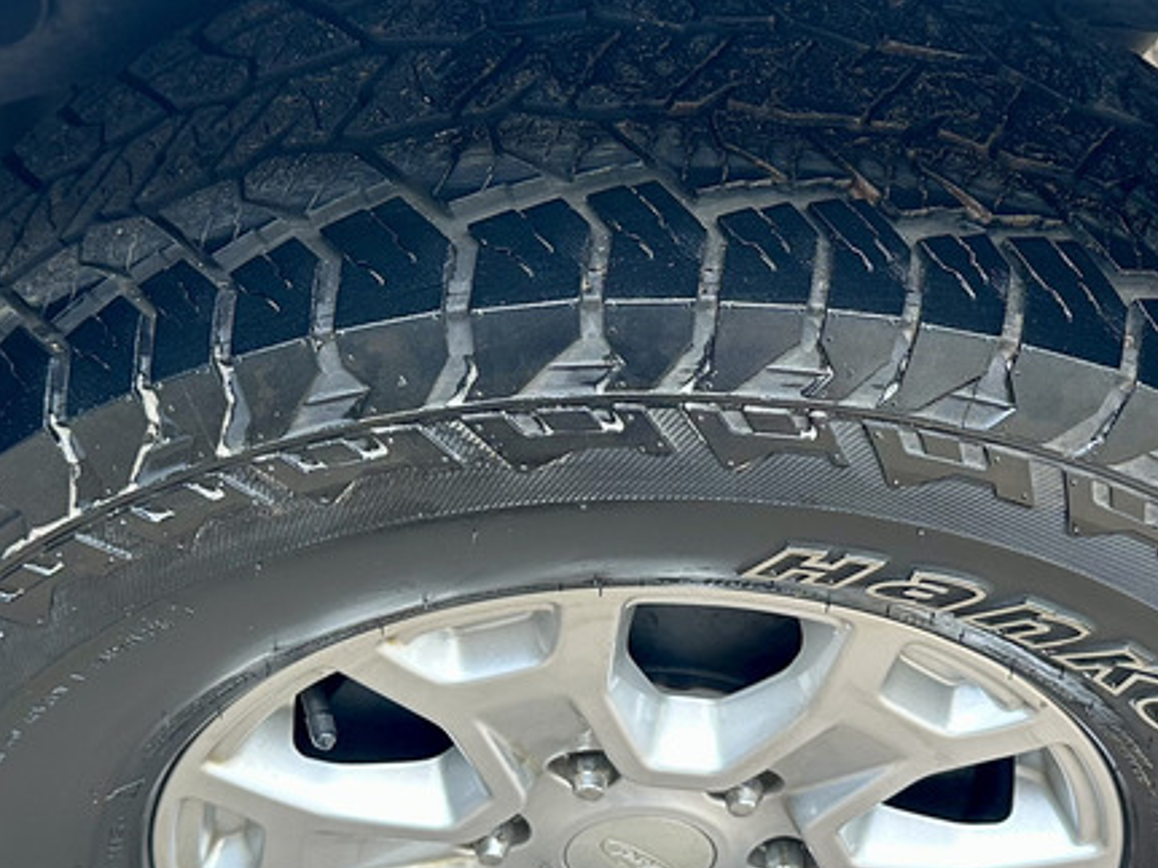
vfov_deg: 25.6
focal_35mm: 57
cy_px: 430
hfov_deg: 33.8
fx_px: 1906
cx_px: 637
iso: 160
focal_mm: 6.86
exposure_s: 1/121
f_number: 1.78
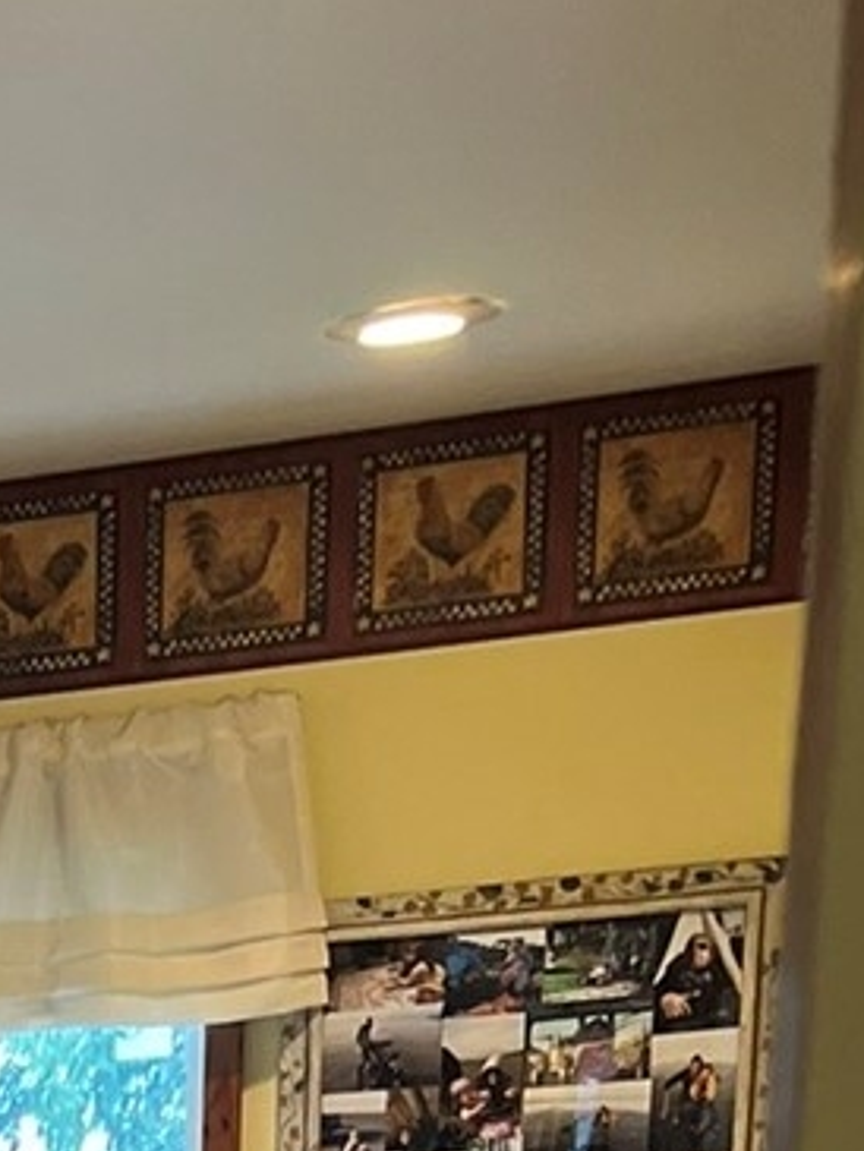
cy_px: 2356
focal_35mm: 114
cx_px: -899
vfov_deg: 14.2
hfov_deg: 11.6
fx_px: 3792
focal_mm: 5.7
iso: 250
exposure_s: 1/60
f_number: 1.5
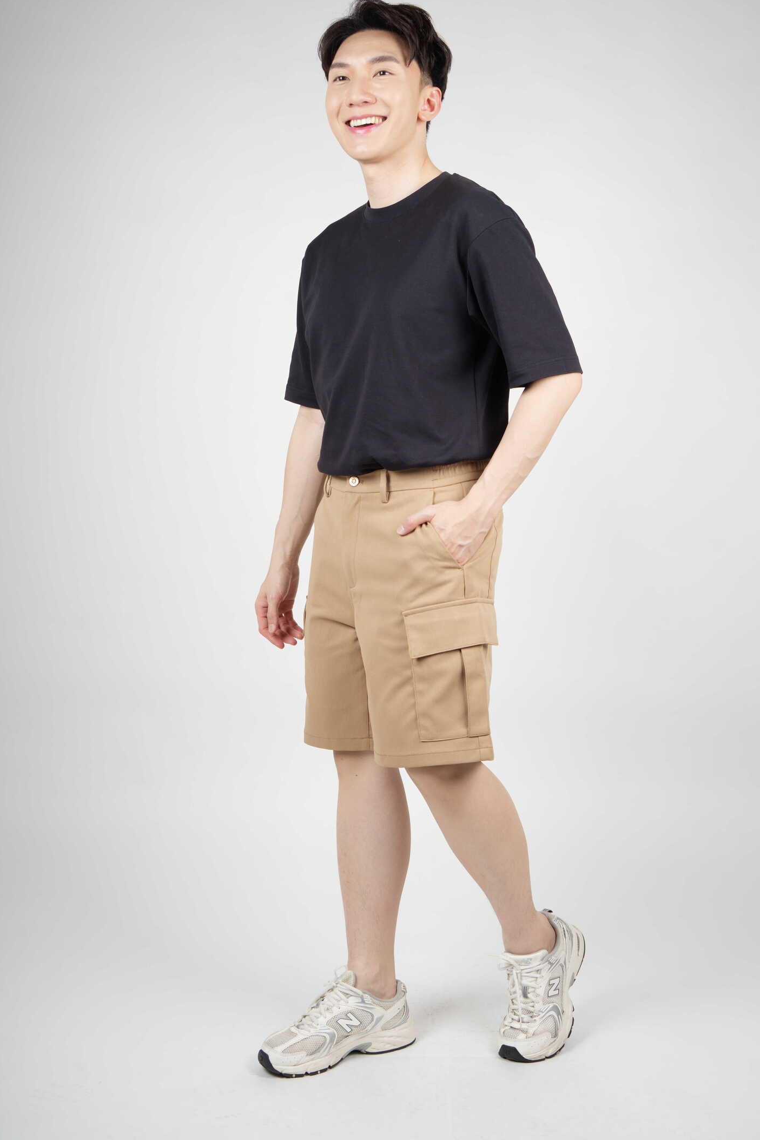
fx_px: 1298
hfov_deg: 32.6
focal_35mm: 41
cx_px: 419
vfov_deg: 47.4
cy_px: 565
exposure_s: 1/160
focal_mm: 36
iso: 125
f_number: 9
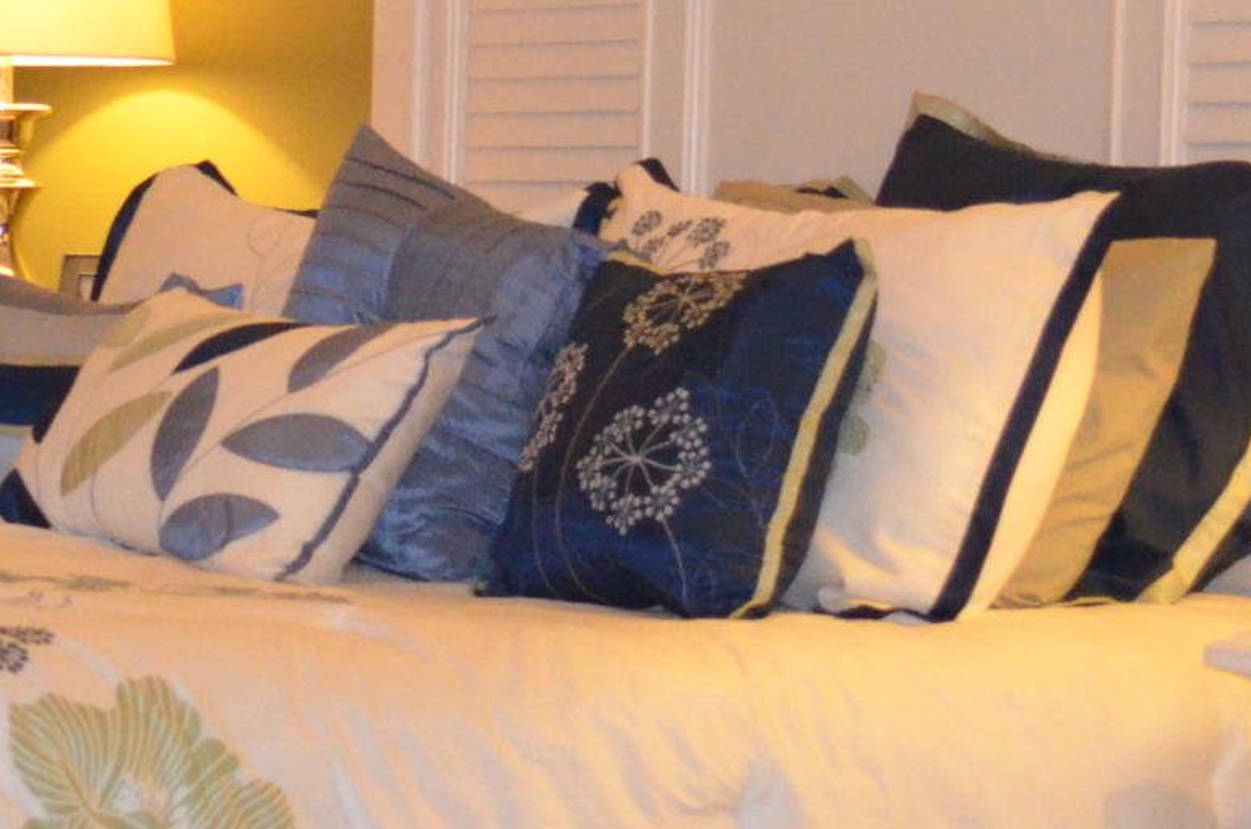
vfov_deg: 9.8
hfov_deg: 14.4
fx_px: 4856
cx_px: -21
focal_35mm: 140
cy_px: 414
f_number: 4
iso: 3200
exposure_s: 1/60
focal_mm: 24
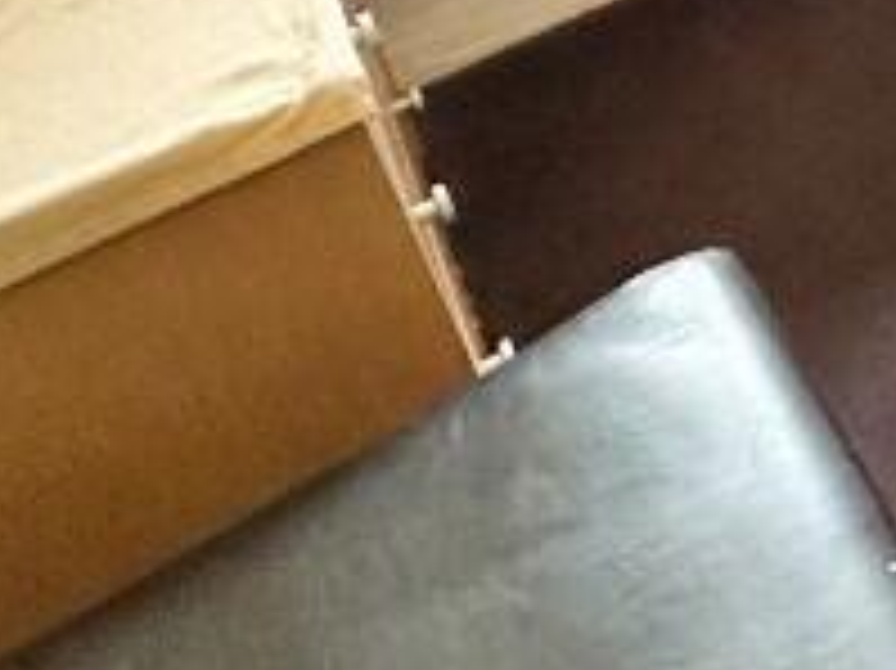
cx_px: 1693
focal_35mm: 72
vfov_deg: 17.1
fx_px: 1863
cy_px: -504
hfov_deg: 19.1
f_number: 2.2
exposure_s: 1/100
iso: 160
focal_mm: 2.22
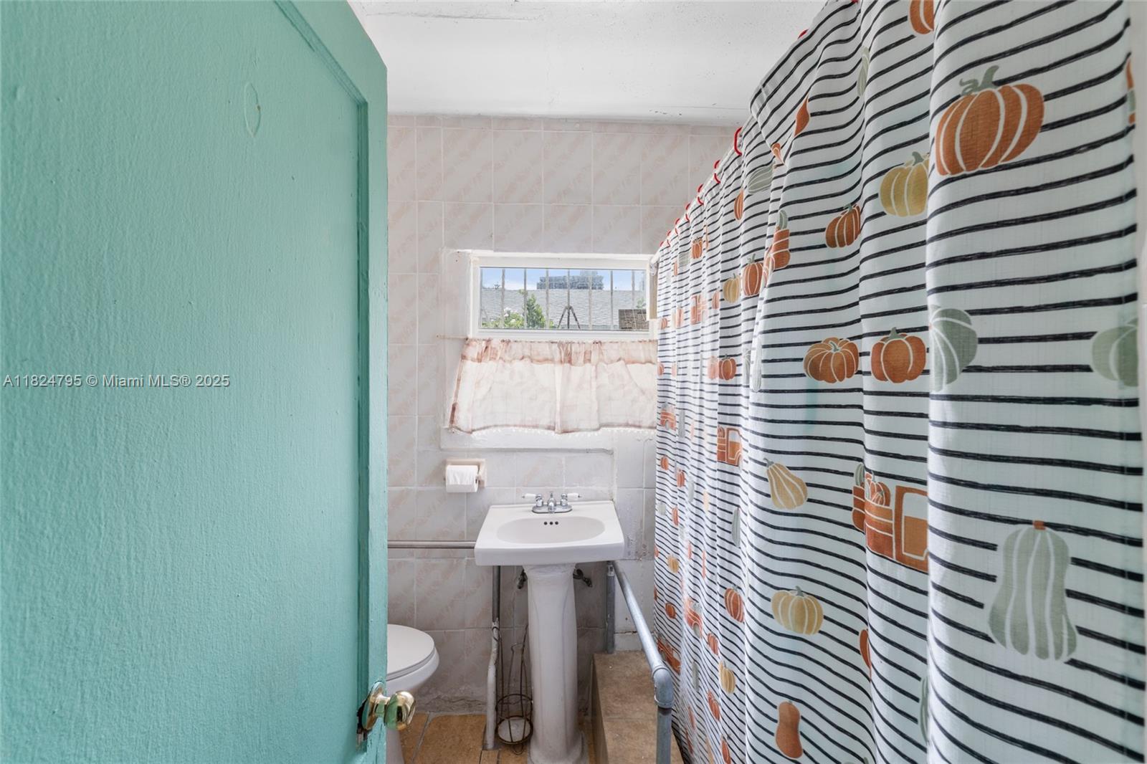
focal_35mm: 15
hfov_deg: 100.4
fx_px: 478
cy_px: 382
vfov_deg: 77.3
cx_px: 574
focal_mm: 10
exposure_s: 1/8
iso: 320
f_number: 8
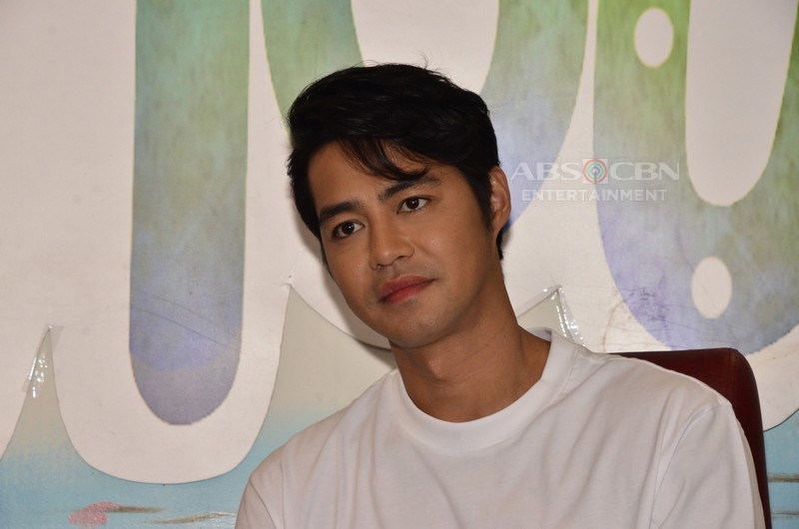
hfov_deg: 13.7
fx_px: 3323
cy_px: 264
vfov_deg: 9.1
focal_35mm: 150
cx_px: 400
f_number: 10
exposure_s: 1/160
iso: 2000
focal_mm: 100
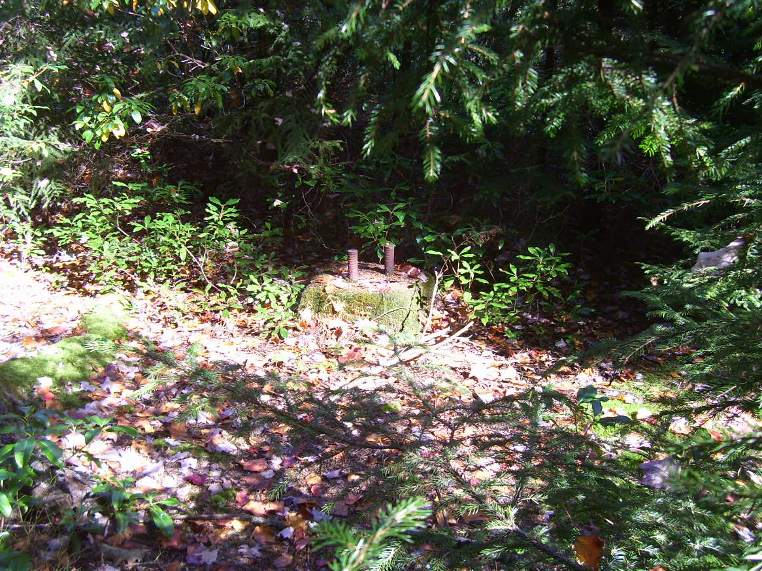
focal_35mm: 35
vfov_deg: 40.7
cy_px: 286
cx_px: 388
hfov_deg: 52.6
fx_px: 770
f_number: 2.7
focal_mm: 5.6
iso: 80
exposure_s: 1/90
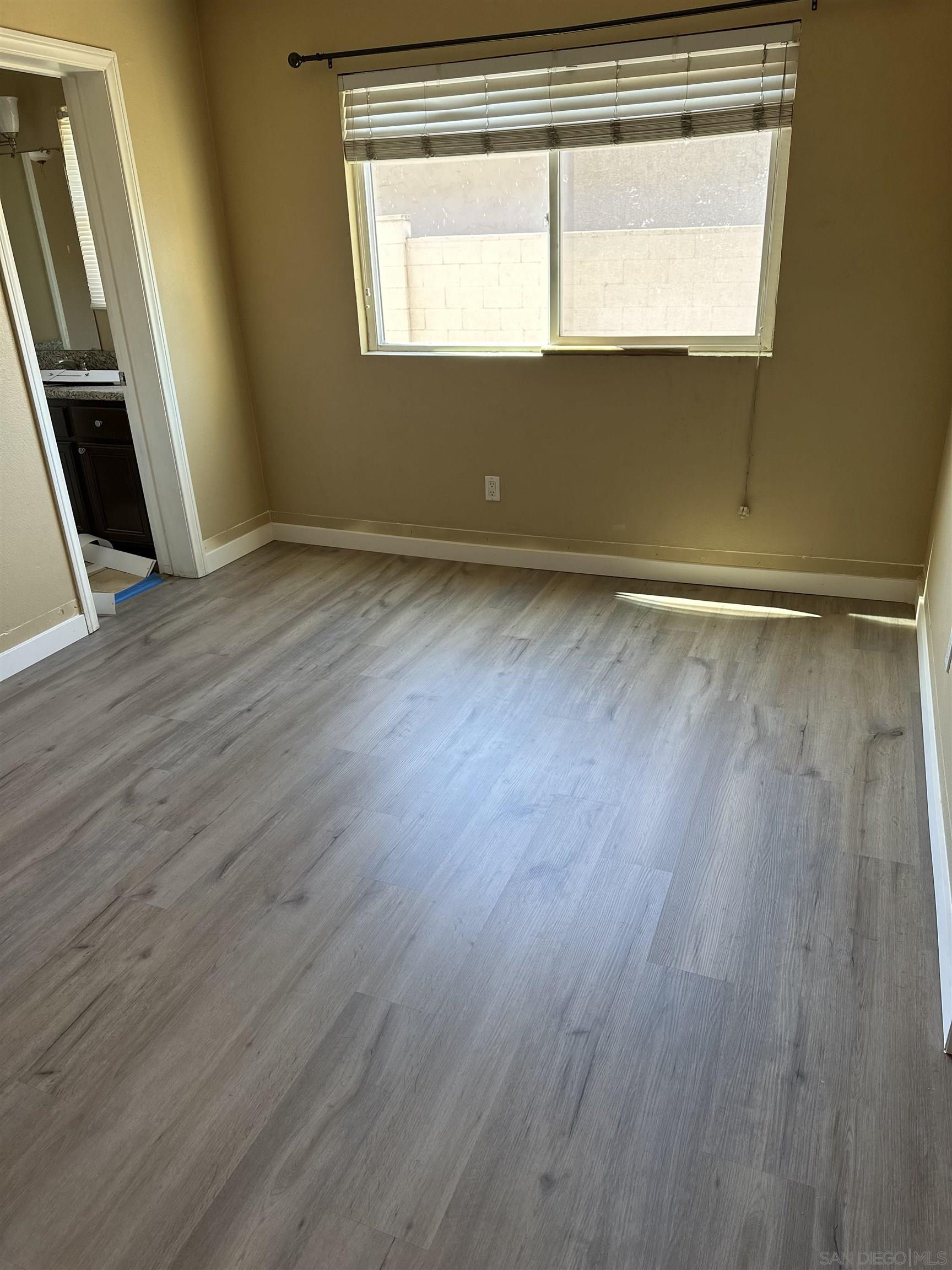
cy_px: 635
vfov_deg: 71.6
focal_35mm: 24
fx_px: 880
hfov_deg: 56.8
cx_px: 476
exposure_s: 1/121
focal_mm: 6.86
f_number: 1.78
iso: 125
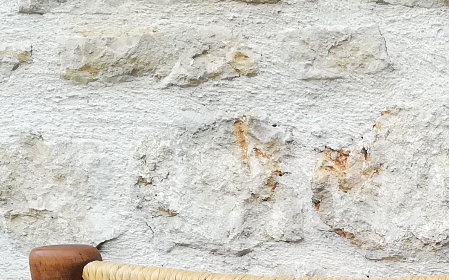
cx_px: 691
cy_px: 540
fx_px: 1272
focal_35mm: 104
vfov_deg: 11.5
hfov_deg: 17.7
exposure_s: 1/221
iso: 50
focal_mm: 3.83
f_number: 2.2
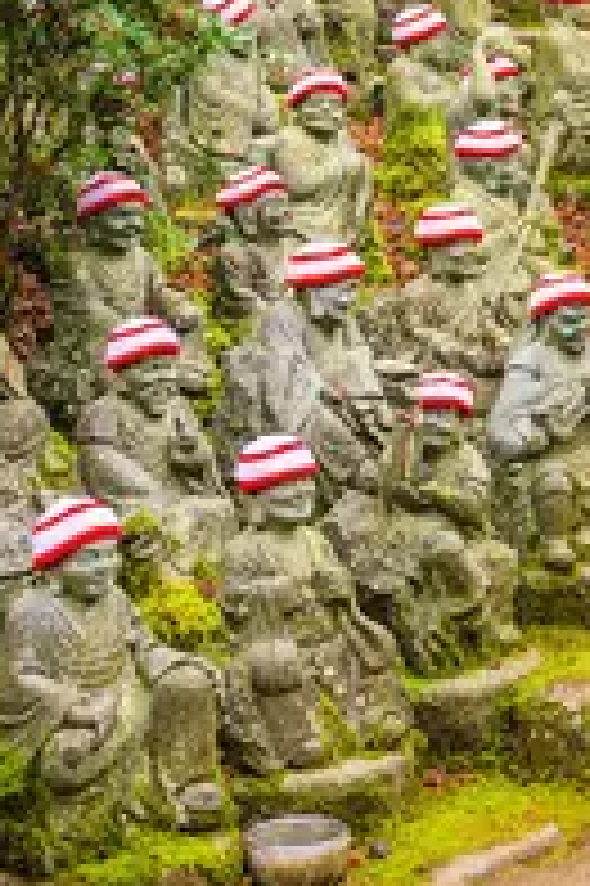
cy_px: 207
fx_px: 3053
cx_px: 865
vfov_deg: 16.4
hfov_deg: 10.7
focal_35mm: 124
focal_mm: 52
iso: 900
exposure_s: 1/100
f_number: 4
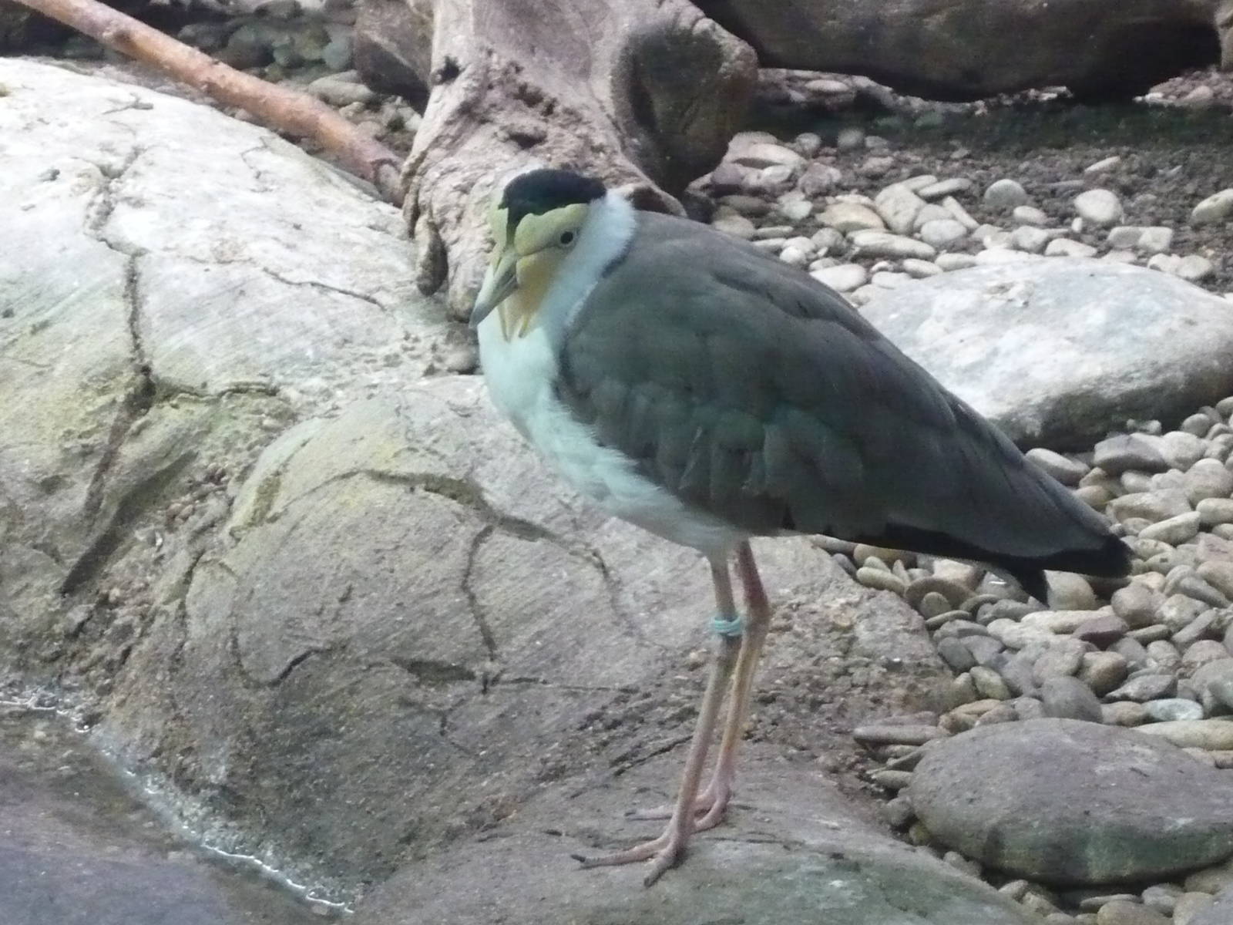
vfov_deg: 9.3
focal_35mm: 160
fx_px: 5699
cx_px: 616
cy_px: 462
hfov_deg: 12.3
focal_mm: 16.5
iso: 800
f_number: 5.1
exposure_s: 1/25
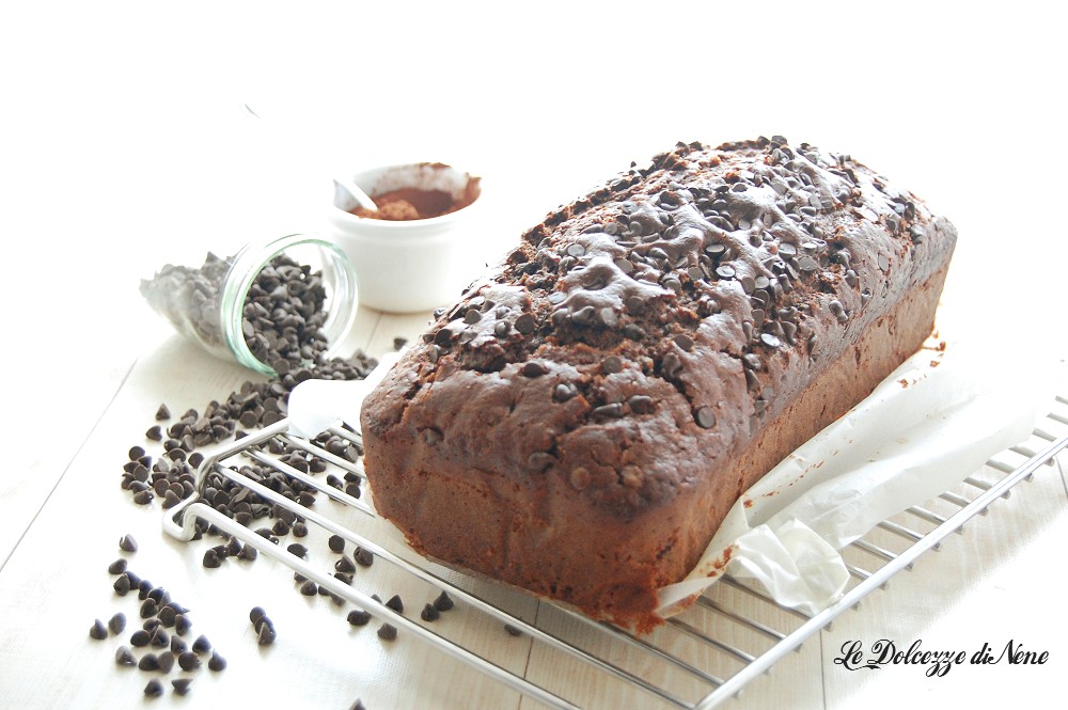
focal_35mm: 63
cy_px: 355
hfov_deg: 31.9
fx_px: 1867
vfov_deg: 21.5
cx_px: 534
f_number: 5.3
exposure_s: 1/13
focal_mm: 42
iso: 800
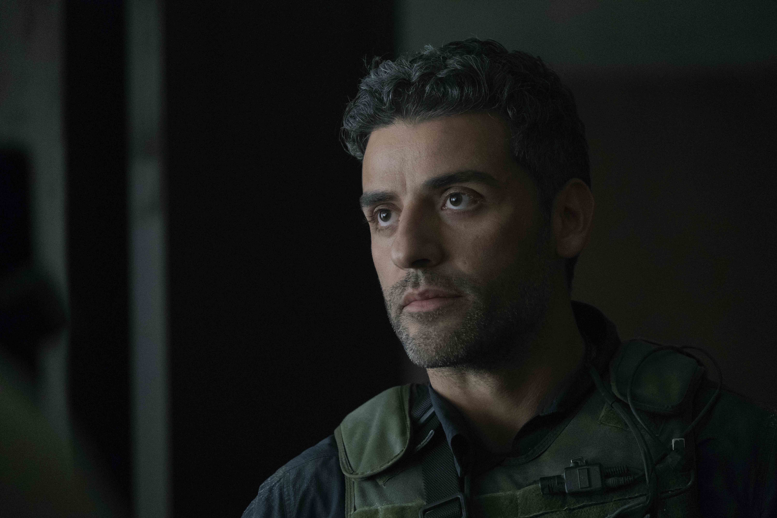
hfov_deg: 9.8
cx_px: 388
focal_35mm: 210
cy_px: 259
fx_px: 4532
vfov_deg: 6.5
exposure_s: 1/80
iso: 6400
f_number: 2.8
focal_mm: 140
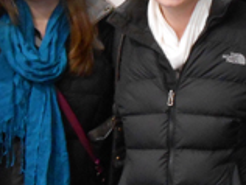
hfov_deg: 17.0
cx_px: 56
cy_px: 26
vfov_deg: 12.8
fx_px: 818
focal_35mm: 115
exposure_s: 1/15
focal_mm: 4.6
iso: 400
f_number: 3.5
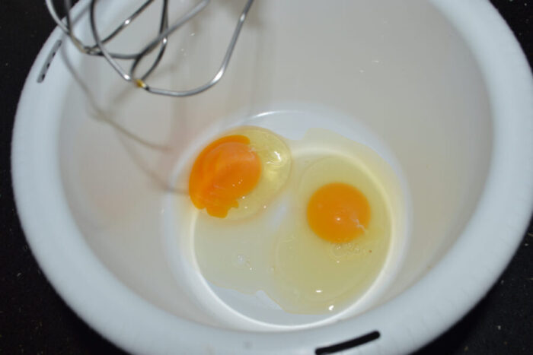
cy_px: 178
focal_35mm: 36
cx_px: 266
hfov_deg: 53.1
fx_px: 533
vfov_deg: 36.9
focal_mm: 24
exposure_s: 1/60
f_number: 8
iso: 100
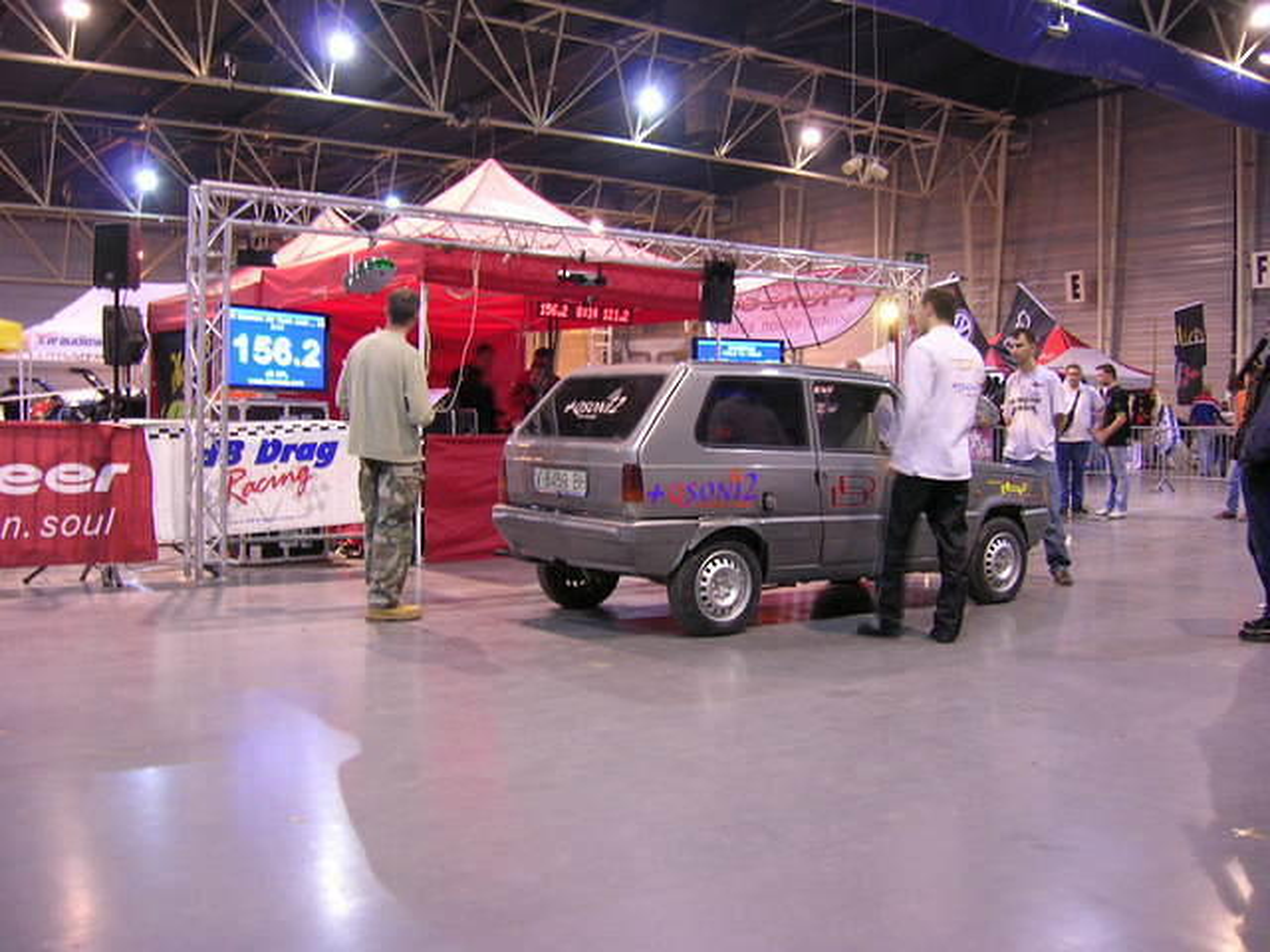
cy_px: 476
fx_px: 1284
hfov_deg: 52.6
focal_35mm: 35
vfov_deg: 40.7
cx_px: 635
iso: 81
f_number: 2.9
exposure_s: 1/3.4
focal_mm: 5.8
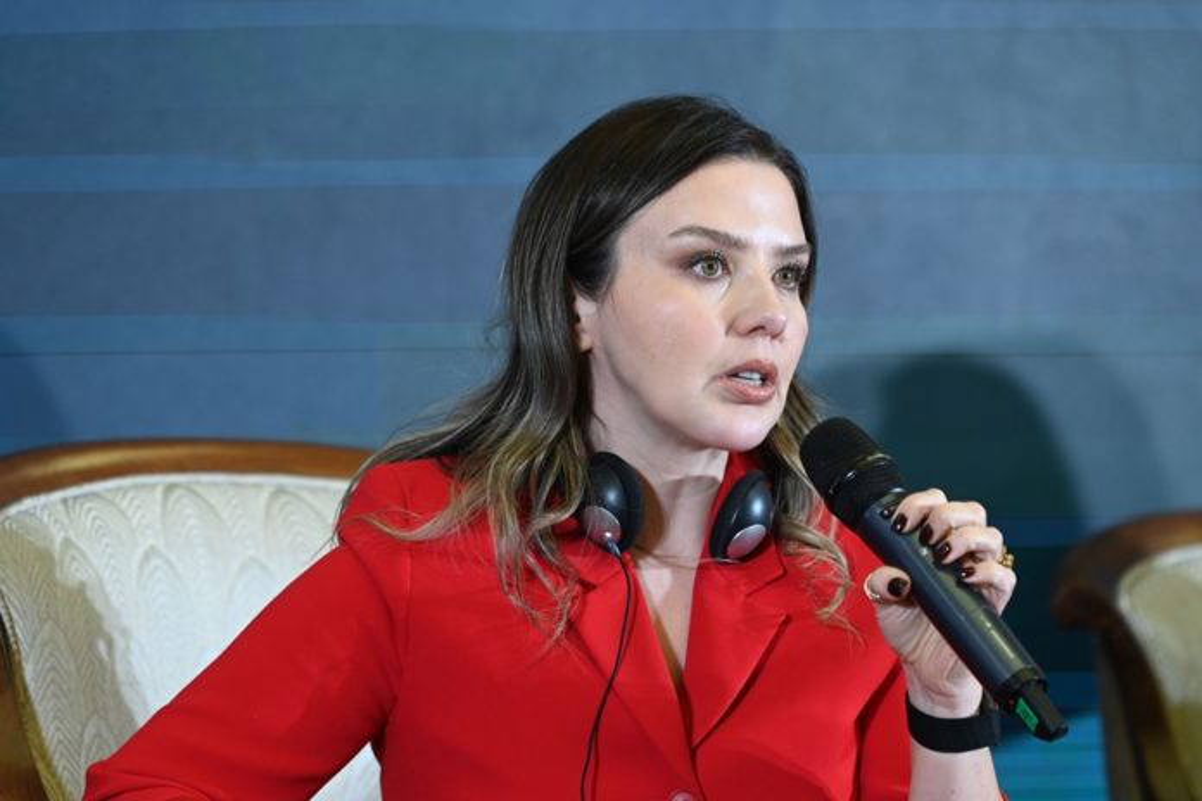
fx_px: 6677
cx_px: 601
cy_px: 400
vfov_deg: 6.9
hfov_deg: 10.3
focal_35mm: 200
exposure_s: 1/160
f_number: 4
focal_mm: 200
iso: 1600
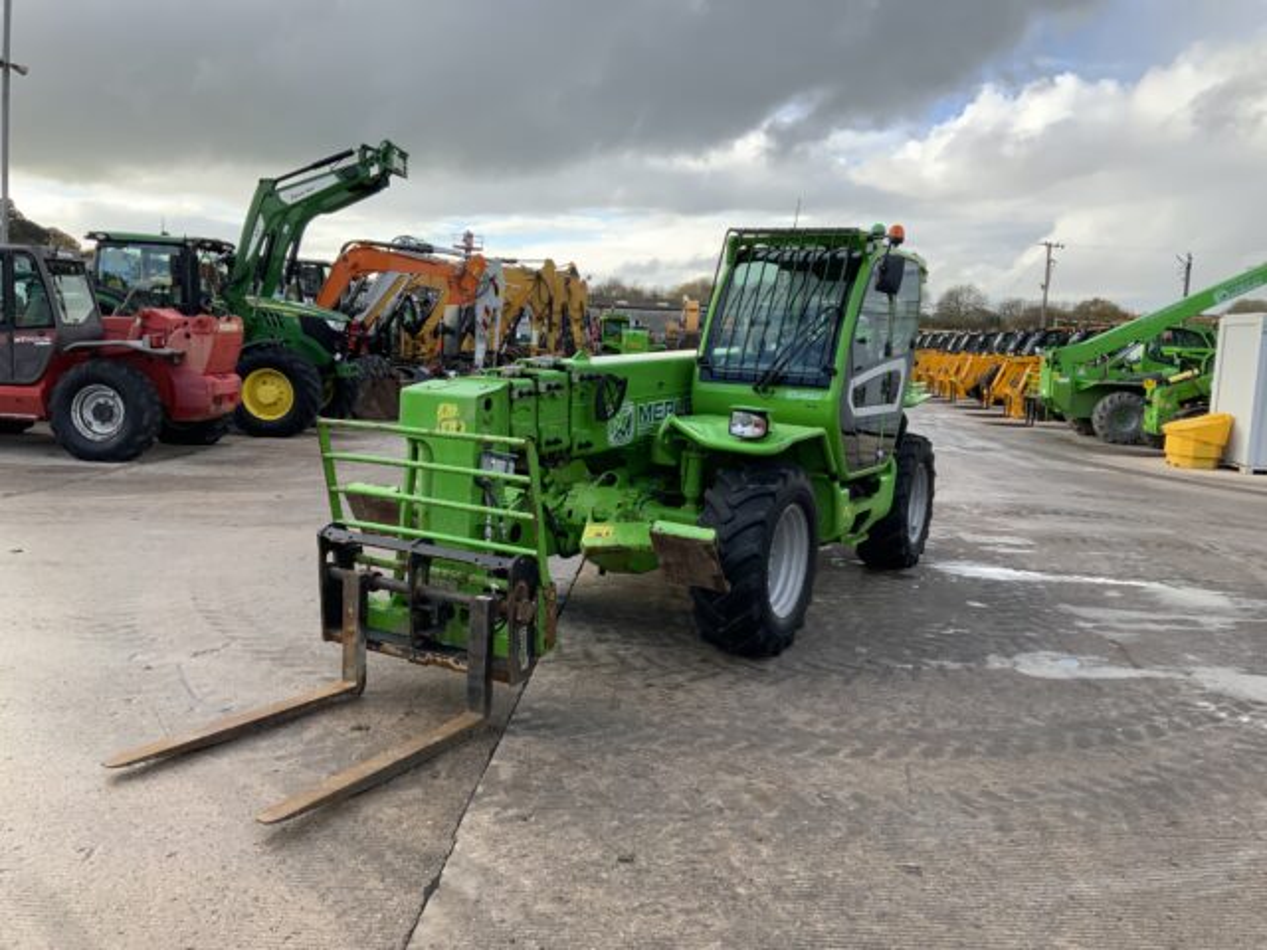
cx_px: 634
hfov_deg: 61.7
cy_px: 475
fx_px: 1061
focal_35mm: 29
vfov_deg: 48.2
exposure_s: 1/540
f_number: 1.8
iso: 16
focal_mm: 3
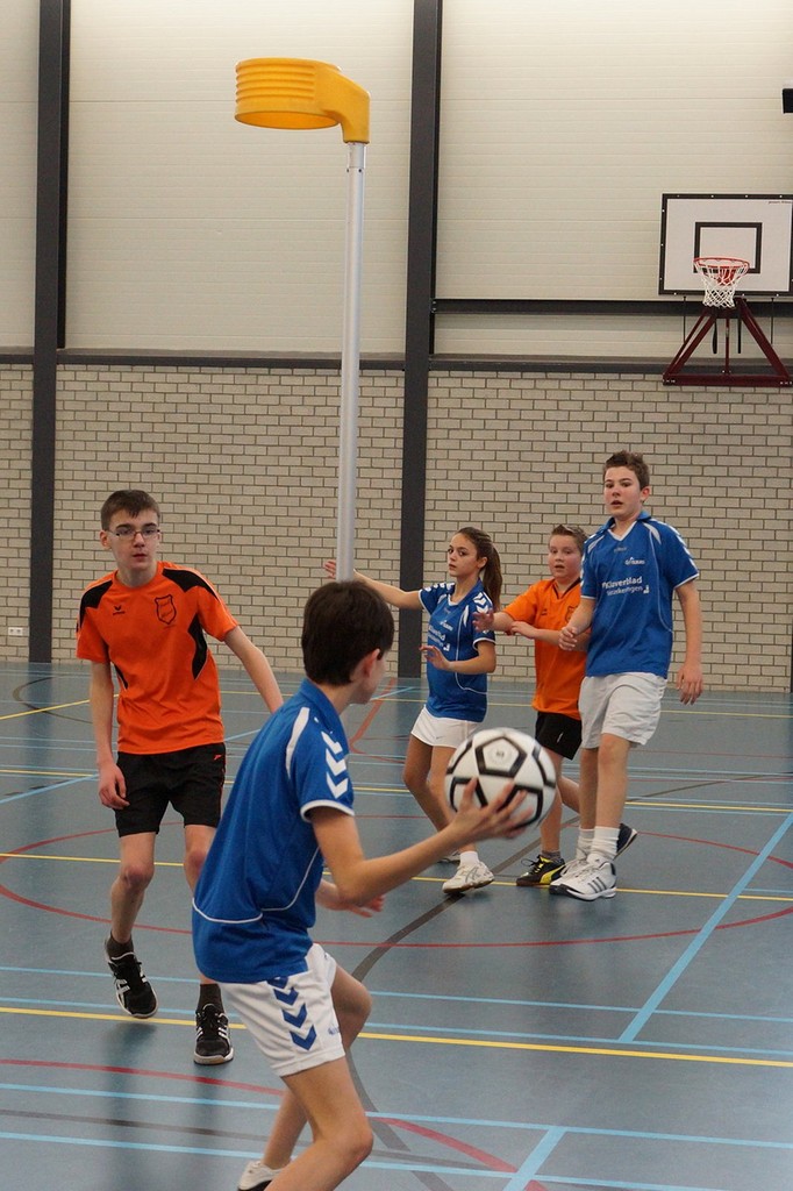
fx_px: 1488
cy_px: 596
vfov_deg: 43.6
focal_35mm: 45
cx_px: 396
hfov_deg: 29.8
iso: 1600
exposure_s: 1/250
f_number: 4
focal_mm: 30
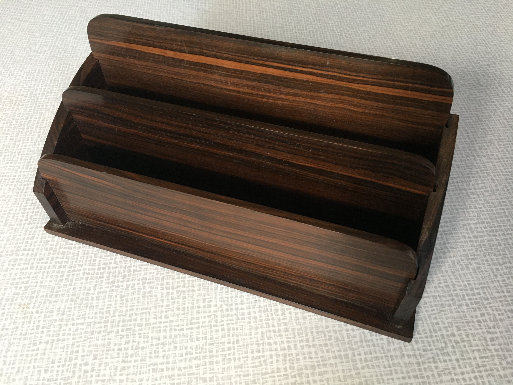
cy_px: 192
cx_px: 256
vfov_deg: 48.2
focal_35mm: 29
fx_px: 430
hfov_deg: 61.7
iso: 160
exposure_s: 1/33
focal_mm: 4.15
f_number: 2.2
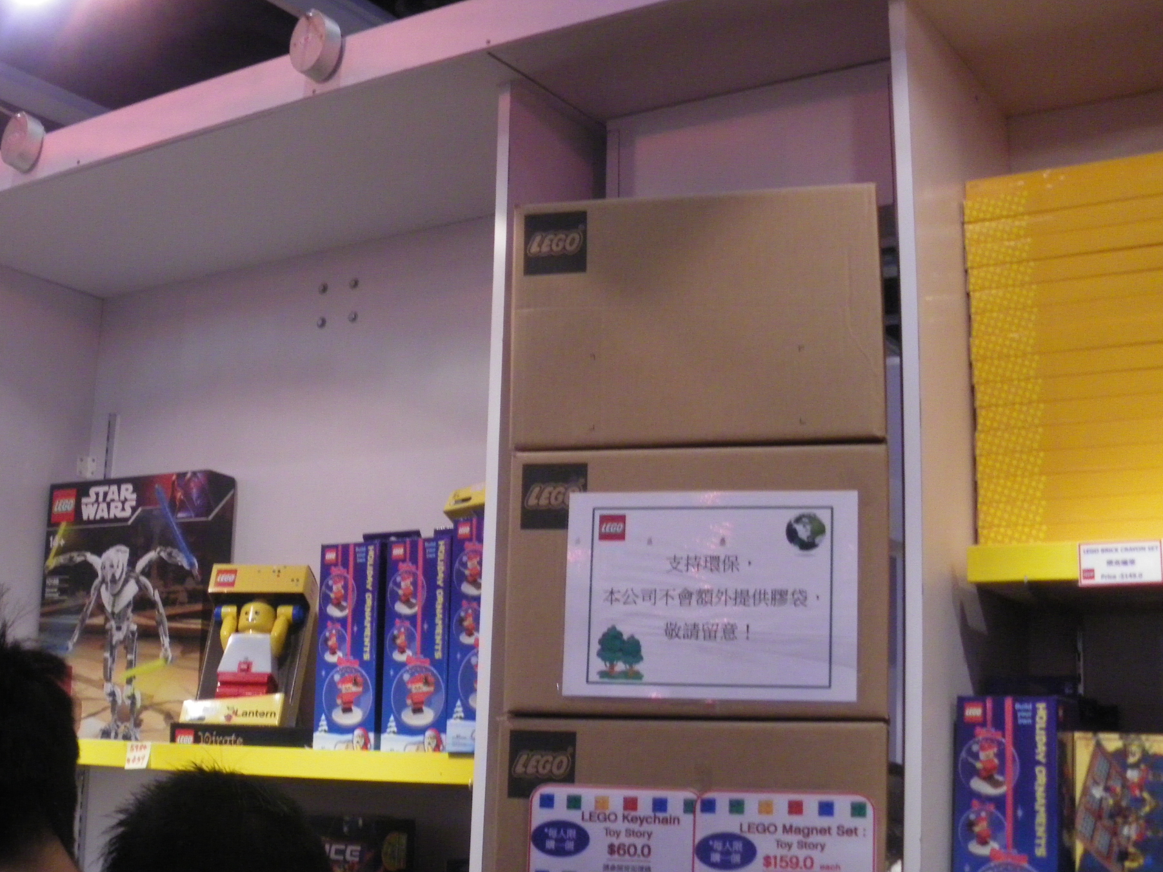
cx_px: 428
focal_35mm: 46
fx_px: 1545
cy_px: 444
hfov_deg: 40.9
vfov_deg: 31.5
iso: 400
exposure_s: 1/50
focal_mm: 6.3
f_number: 3.5
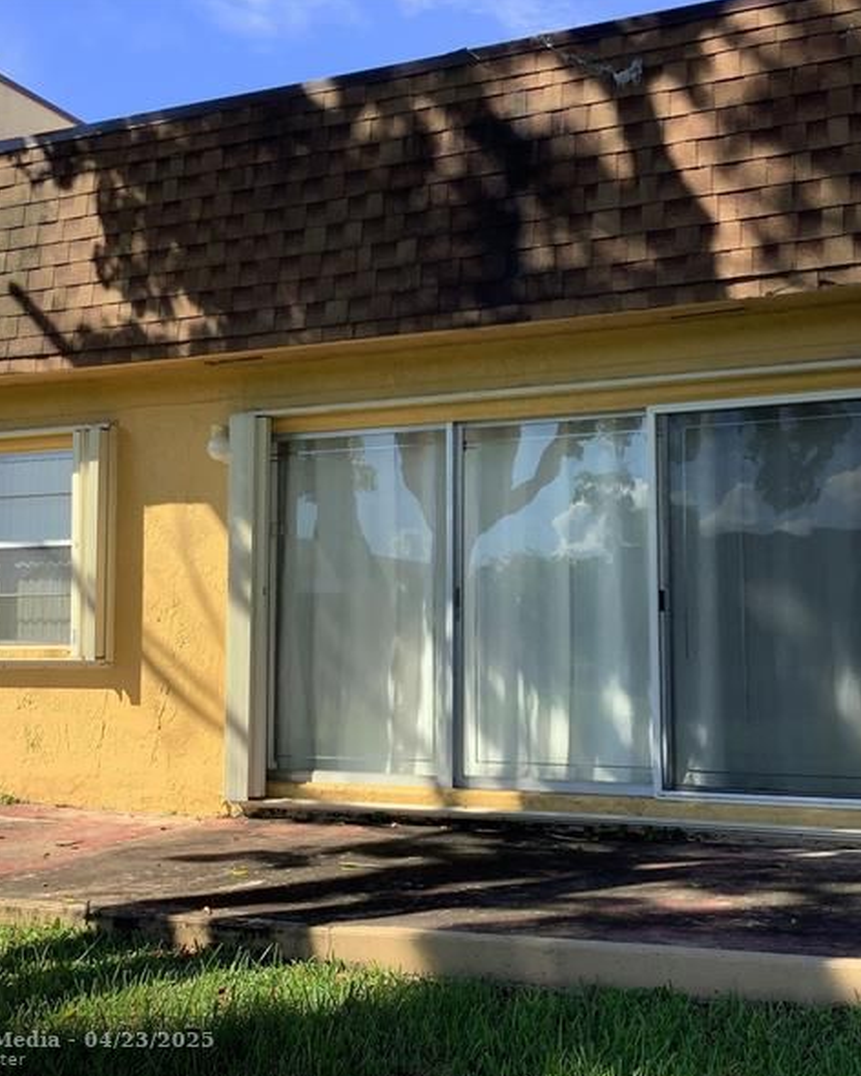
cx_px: 423
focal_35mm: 41
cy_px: 542
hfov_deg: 36.5
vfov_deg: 44.8
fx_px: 1306
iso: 25
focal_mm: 3.3
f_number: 2.4
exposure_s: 1/547
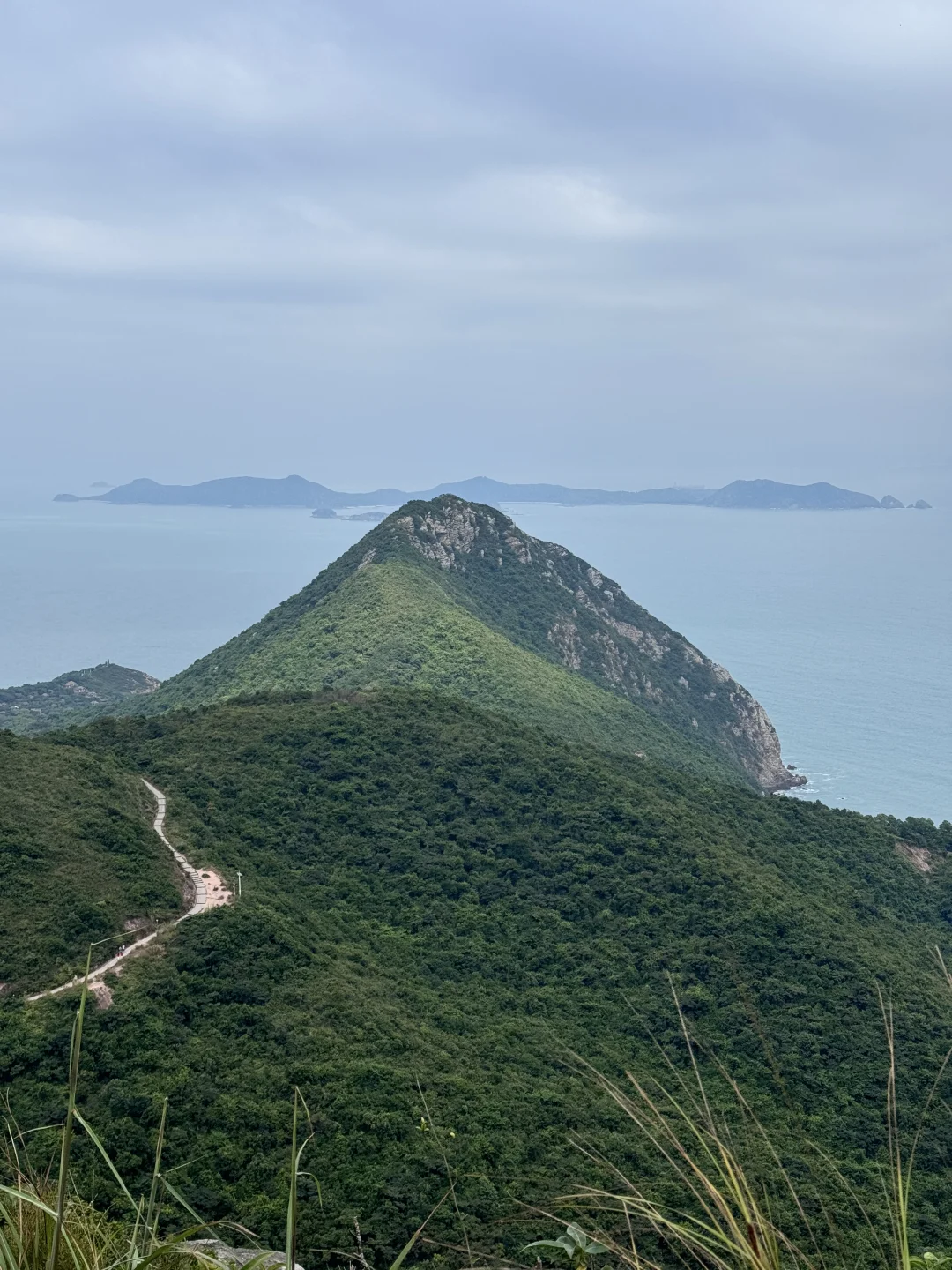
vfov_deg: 39.7
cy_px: 635
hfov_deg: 30.3
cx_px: 476
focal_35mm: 48
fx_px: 1760
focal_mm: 6.76
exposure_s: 1/4608
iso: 64
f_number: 1.78
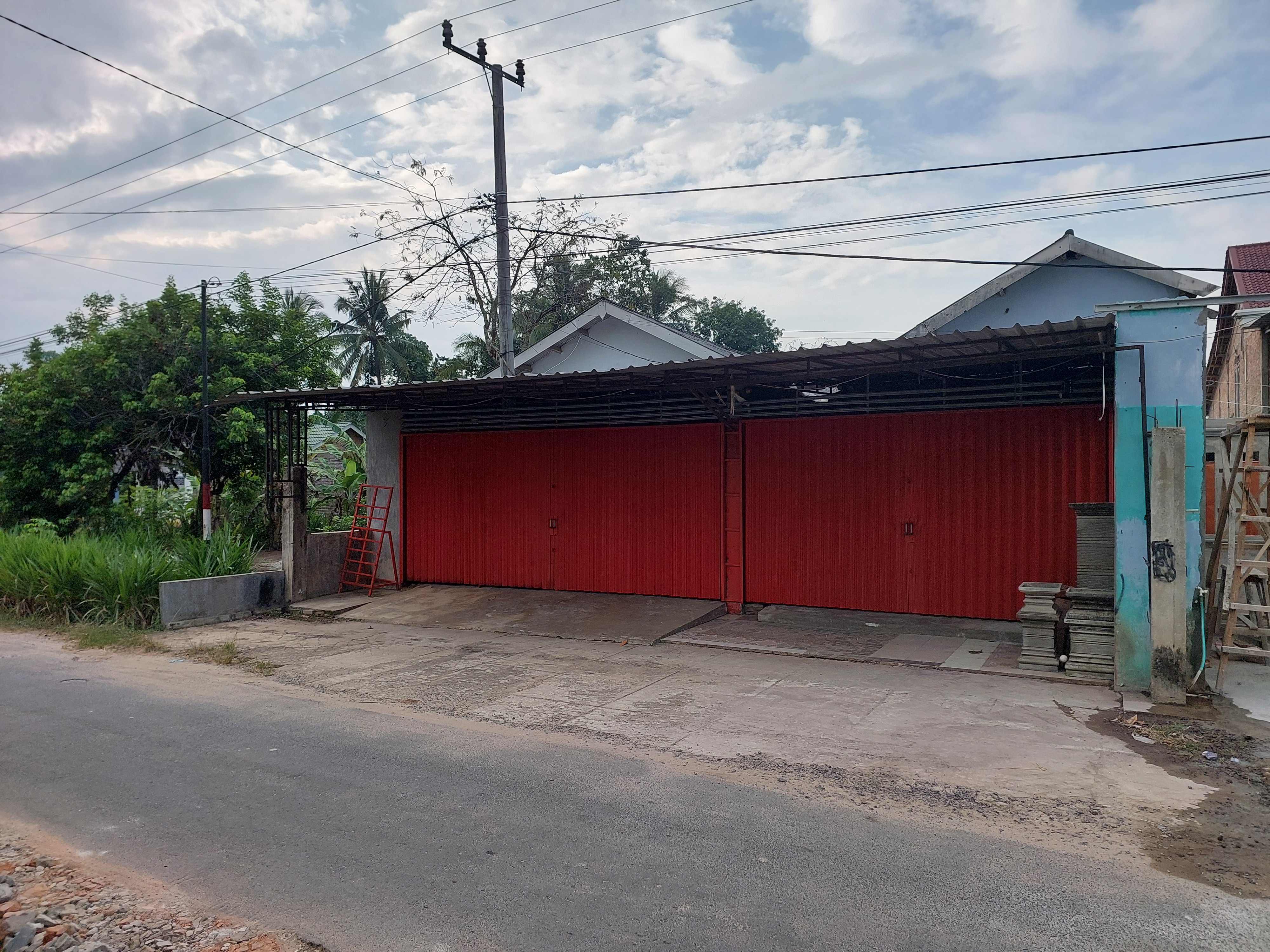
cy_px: 476
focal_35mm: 23
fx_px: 844
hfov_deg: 73.9
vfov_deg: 58.9
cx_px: 635
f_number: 1.8
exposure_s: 1/327
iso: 25
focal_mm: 5.06
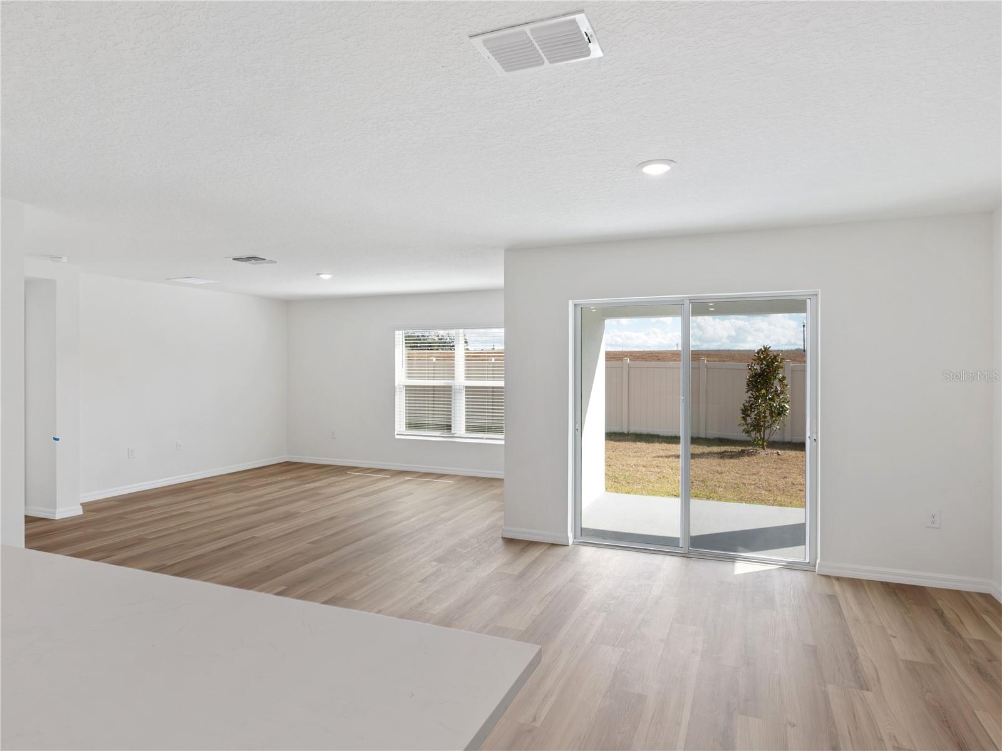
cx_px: 501
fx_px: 579
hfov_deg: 81.7
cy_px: 376
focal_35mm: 20
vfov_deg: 66.0
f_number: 6.3
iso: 400
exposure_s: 1/60
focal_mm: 10
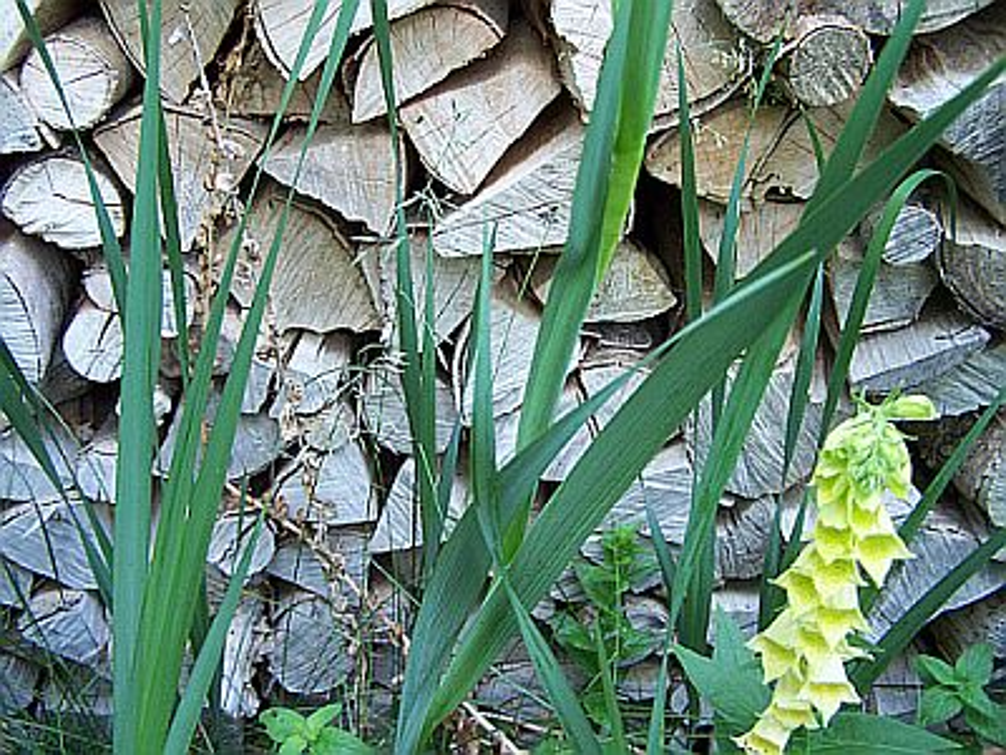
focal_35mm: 38
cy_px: 378
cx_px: 503
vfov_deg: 37.7
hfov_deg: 49.0
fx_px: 1104
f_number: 2.8
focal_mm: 6.3
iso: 140
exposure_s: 1/20
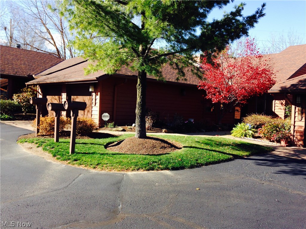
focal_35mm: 33
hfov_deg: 55.4
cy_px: 114
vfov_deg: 42.9
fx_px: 292
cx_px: 153
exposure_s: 1/480
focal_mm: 4.12
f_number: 2.4
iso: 50
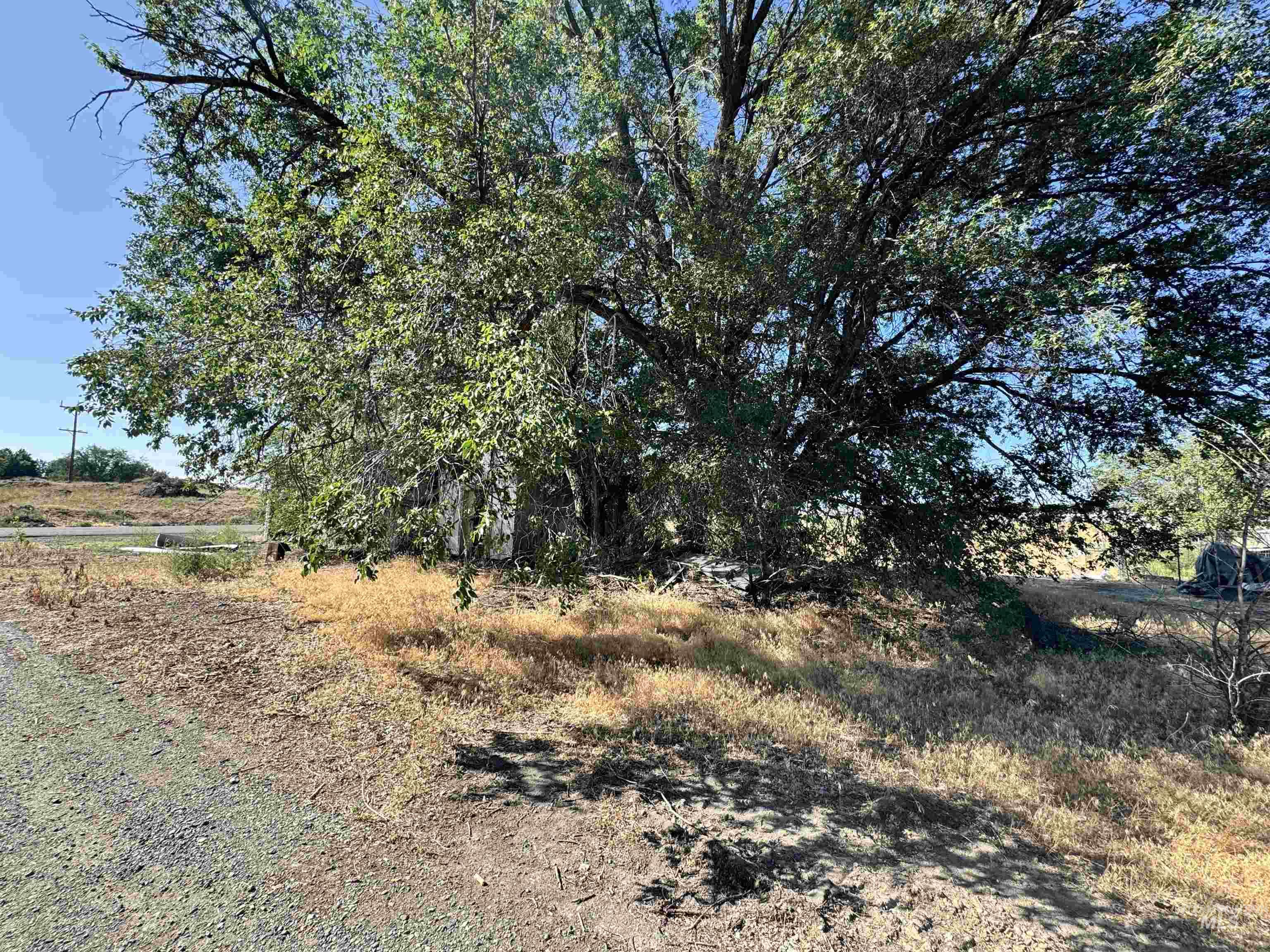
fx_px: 514
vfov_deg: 85.7
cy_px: 476
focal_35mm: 14
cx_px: 635
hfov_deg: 102.1
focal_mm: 2.22
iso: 40
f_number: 2.2
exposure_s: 1/399
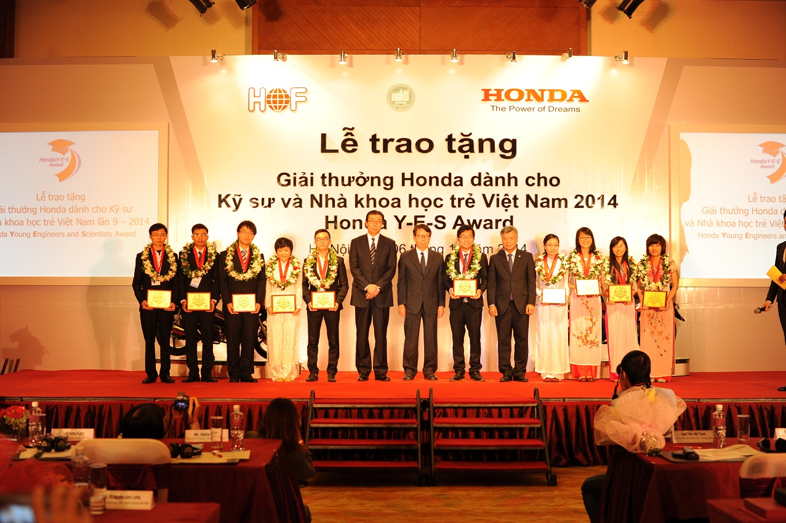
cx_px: 393
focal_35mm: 50
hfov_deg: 39.6
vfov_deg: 27.0
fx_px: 1091
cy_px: 262
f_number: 4
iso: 320
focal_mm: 50
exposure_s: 1/80
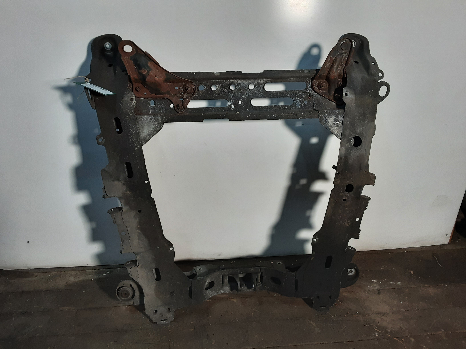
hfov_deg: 65.3
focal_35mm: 27
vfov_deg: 51.4
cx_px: 233
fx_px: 363
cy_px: 174
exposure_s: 1/50
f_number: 1.9
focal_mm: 2.91
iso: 100
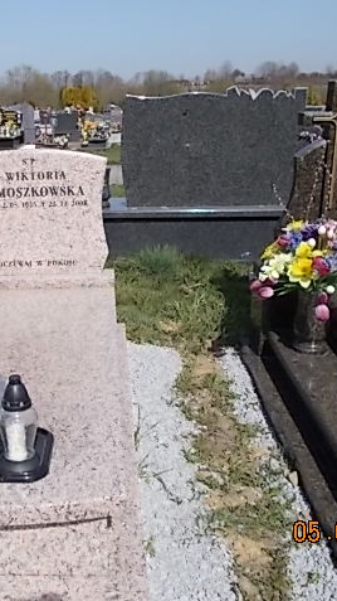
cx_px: 69
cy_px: 301
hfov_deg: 30.4
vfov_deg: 52.8
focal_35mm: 38
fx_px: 604
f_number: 8
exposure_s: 1/200
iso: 80
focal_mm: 4.6
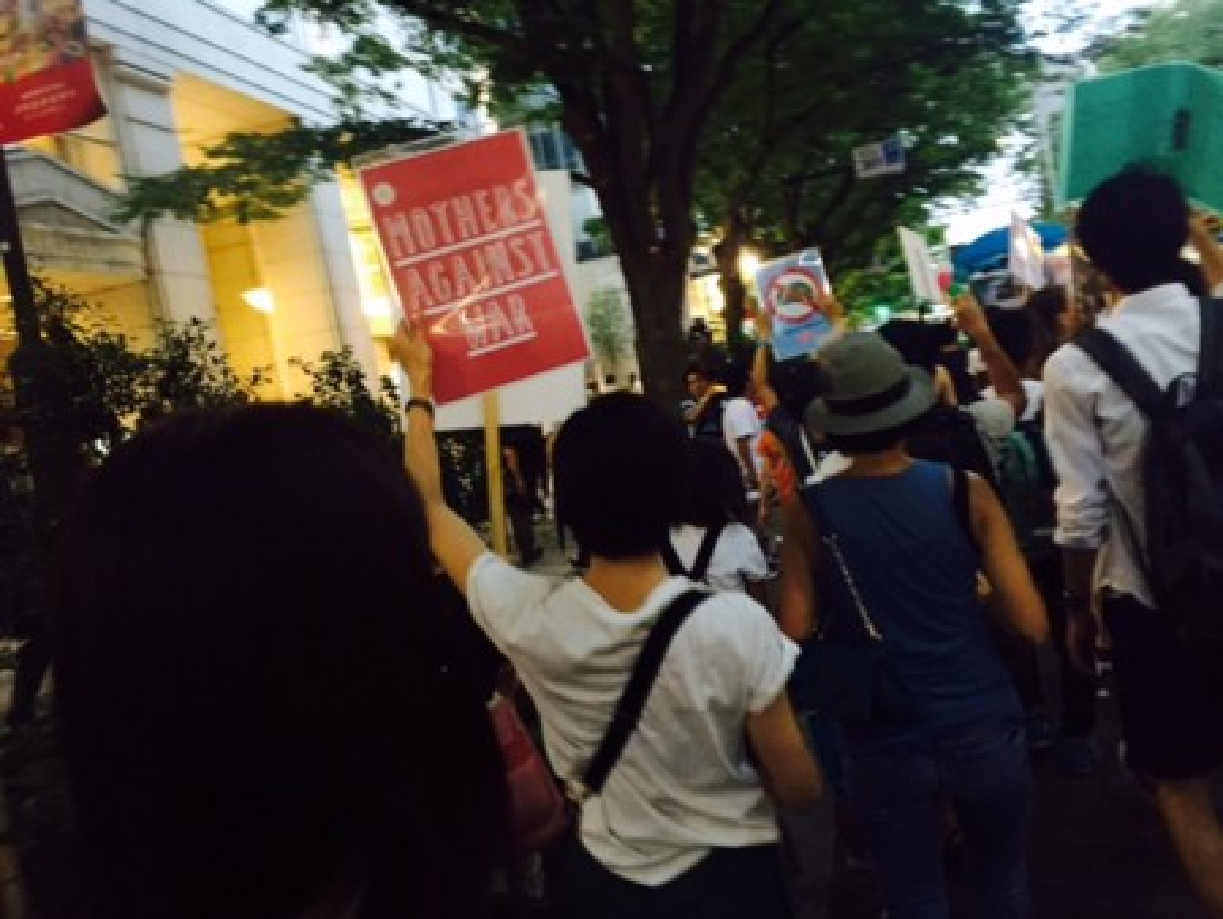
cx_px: 612
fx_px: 1025
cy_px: 460
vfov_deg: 48.3
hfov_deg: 61.6
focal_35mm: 29
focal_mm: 4.15
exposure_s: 1/15
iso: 250
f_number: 2.2
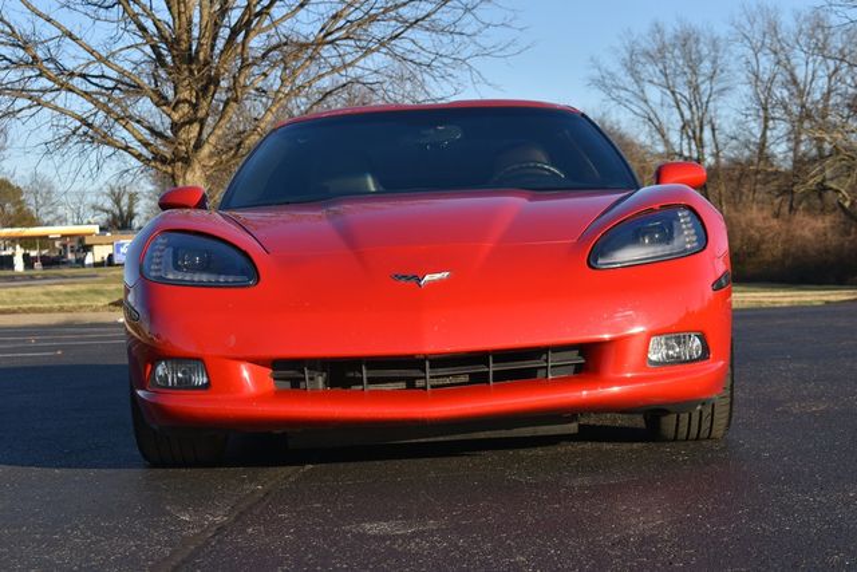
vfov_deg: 16.6
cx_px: 428
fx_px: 1964
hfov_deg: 24.6
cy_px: 286
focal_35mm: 82
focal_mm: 55
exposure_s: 1/250
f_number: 8
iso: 125
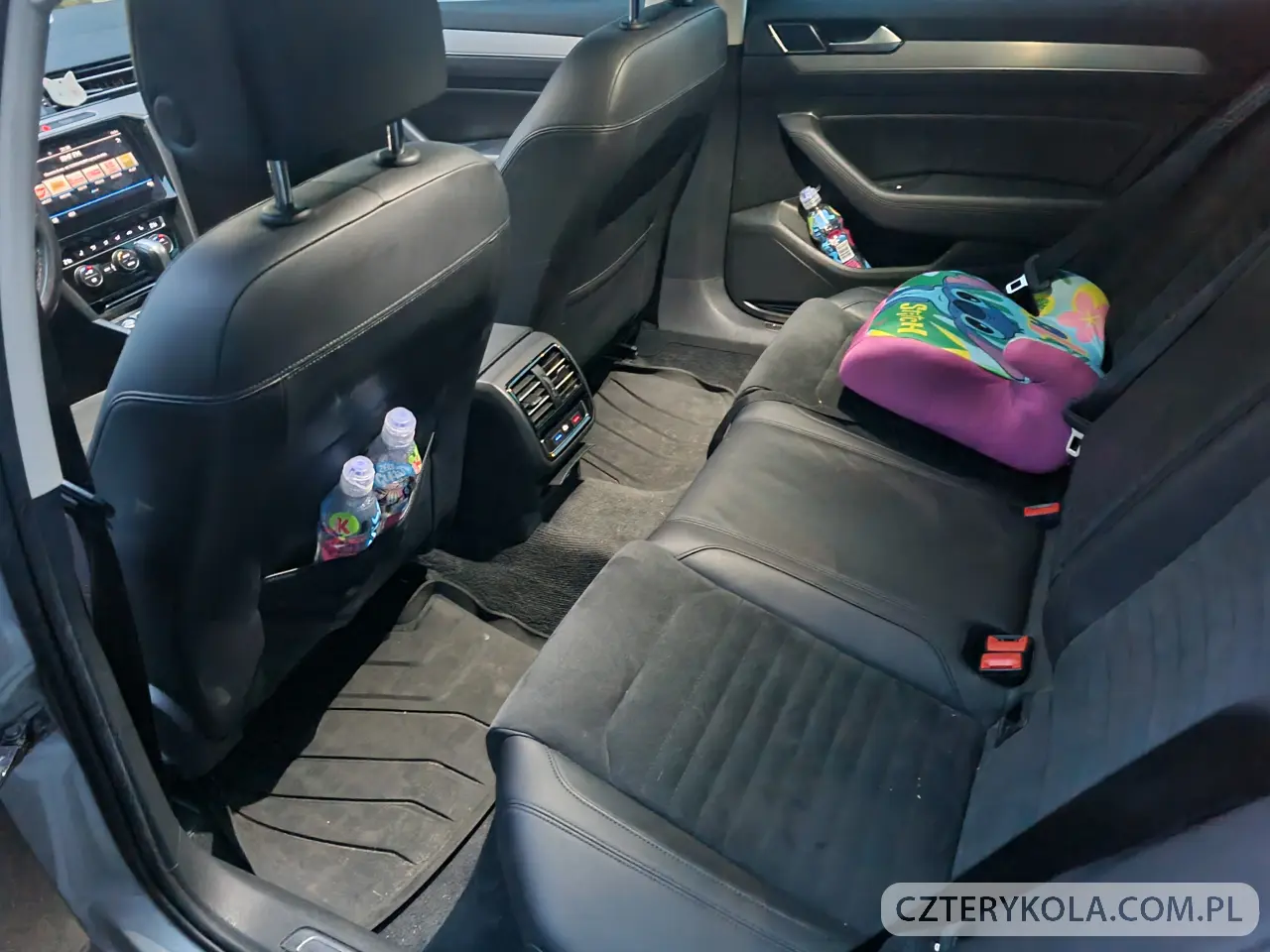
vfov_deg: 53.1
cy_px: 476
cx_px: 635
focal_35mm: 26
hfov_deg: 67.3
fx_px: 954
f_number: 1.8
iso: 2000
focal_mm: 5.4
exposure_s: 1/7
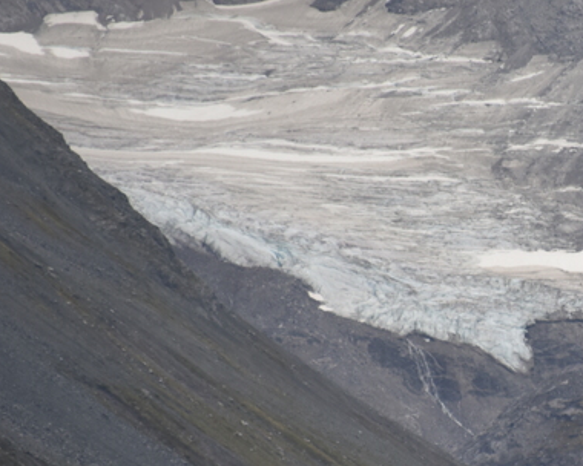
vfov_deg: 1.6
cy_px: 285
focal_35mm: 949
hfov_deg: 2.0
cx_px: 566
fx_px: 16375
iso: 450
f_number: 5.6
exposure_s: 1/640
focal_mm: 300
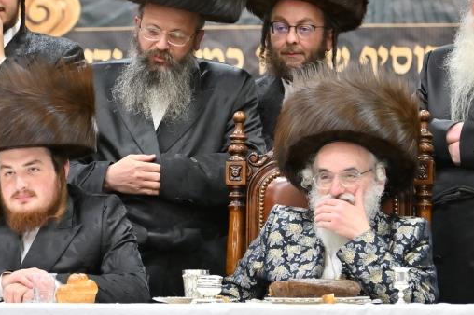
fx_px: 5355
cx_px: 85
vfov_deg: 3.4
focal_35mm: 407
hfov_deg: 5.1
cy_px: 136
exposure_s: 1/400
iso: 500
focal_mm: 135
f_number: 2.8
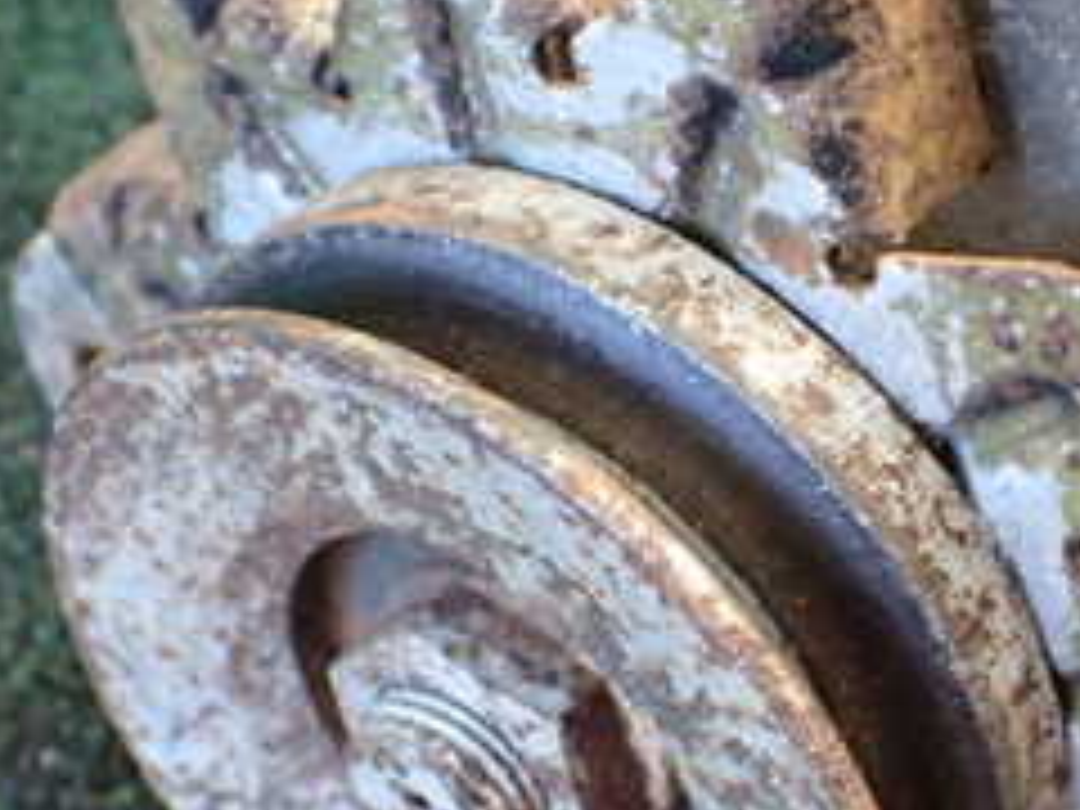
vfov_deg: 19.6
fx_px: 2340
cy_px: 495
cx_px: 792
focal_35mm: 75
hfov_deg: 25.7
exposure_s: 1/125
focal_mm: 5.4
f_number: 2.3
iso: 500
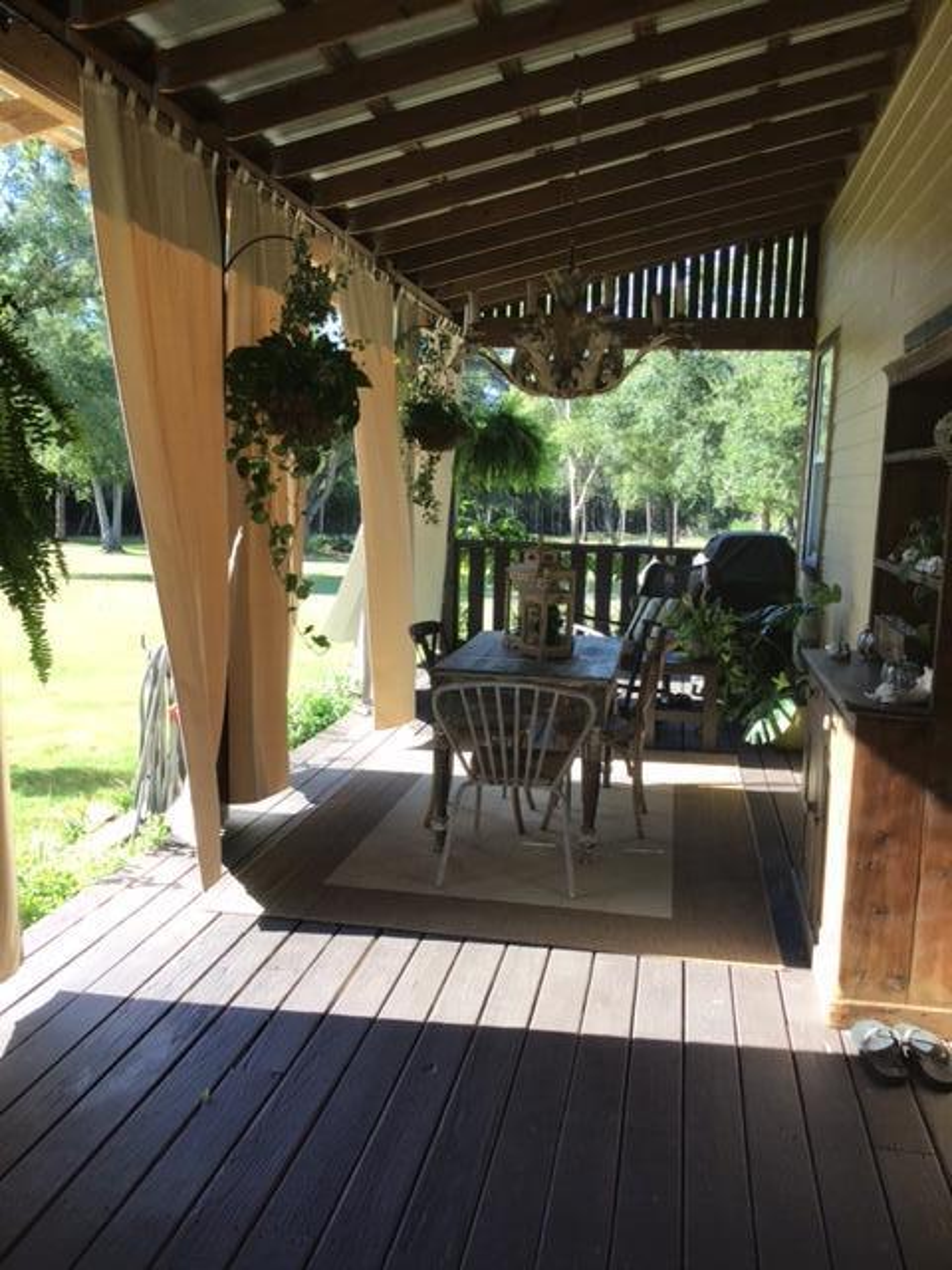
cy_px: 635
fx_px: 1137
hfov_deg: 45.4
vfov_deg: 58.4
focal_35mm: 31
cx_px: 476
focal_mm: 3.3
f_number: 2.4
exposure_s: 1/120
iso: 25
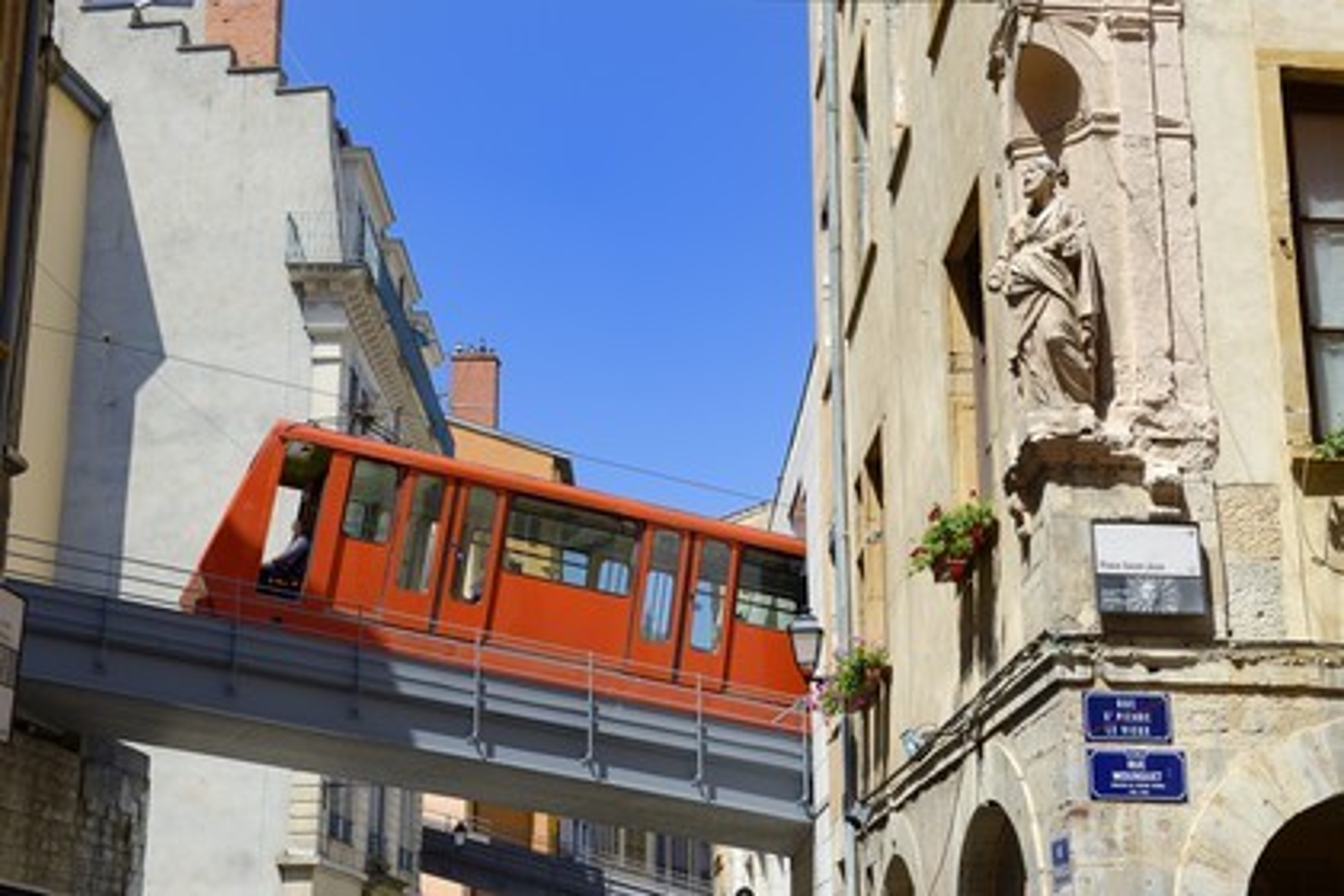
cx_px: 672
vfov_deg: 26.0
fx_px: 1941
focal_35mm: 52
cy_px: 448
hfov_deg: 38.2
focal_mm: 52
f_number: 9
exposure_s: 1/320
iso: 200
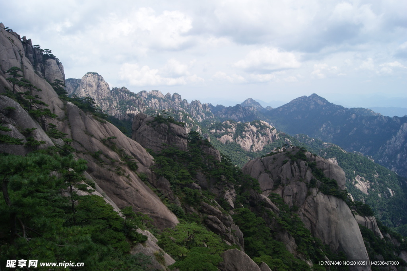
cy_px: 136
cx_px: 204
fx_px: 305
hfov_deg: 67.4
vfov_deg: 47.9
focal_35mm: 27
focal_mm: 18
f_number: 10
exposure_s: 1/160
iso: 100
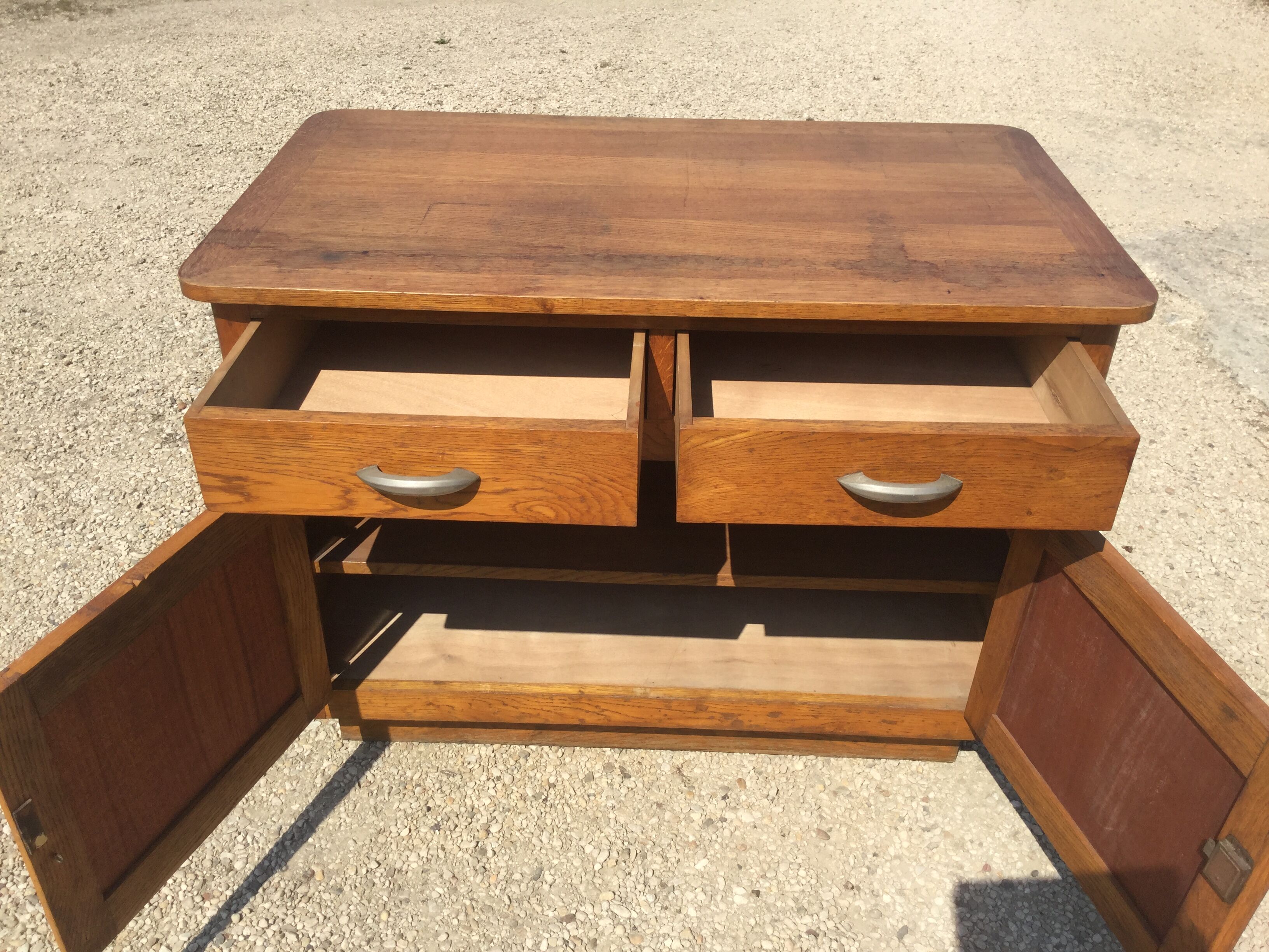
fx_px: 1136
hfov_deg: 58.4
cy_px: 476
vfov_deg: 45.4
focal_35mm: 31
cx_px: 634
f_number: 2.4
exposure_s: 1/1274
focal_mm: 3.3
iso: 25
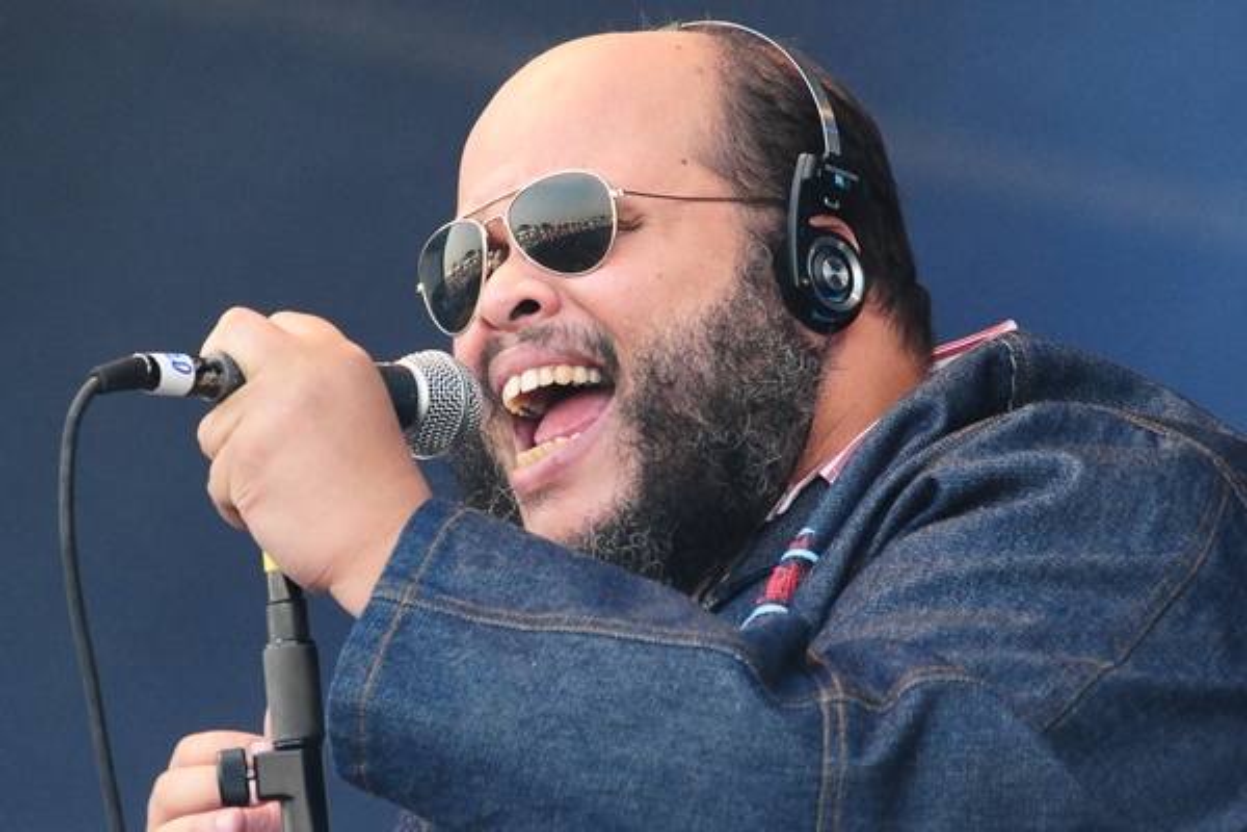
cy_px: 416
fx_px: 10391
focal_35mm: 300
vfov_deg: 4.6
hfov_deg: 6.9
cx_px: 624
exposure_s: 1/320
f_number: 5.6
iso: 1000
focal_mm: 200
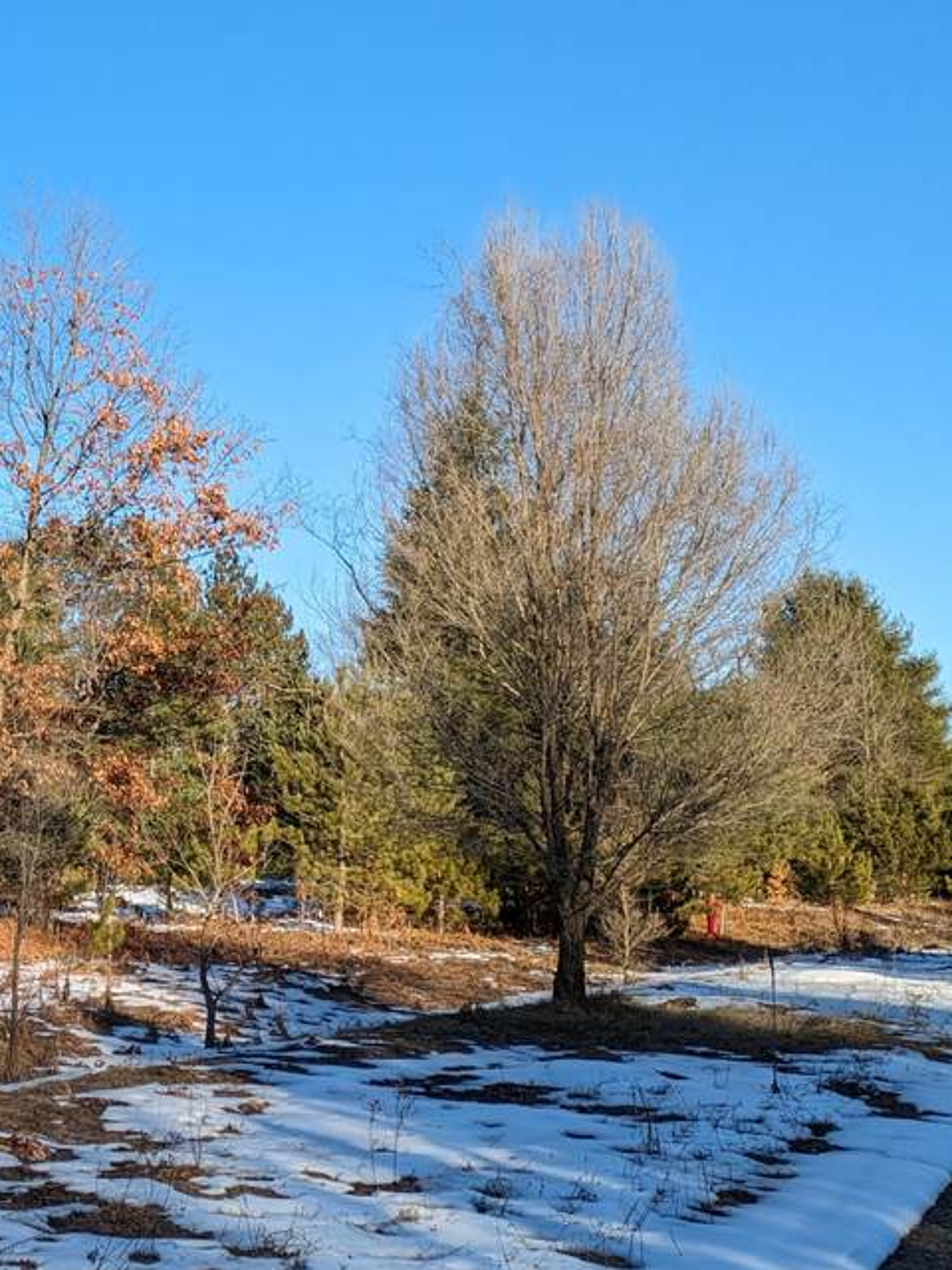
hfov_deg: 25.6
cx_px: -237
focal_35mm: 50
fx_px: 1833
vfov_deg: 38.1
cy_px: 526
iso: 44
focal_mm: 5.43
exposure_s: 1/1269
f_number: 1.89
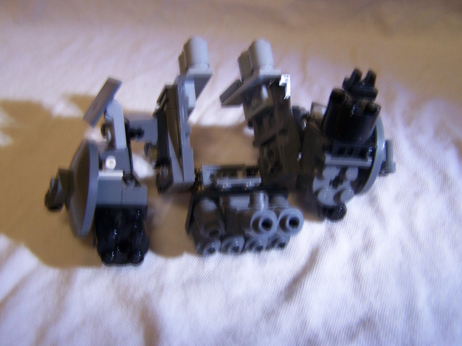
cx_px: 231
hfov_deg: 49.0
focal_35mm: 38
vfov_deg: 37.7
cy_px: 173
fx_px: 507
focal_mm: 6.3
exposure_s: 1/8
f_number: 2.8
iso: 160
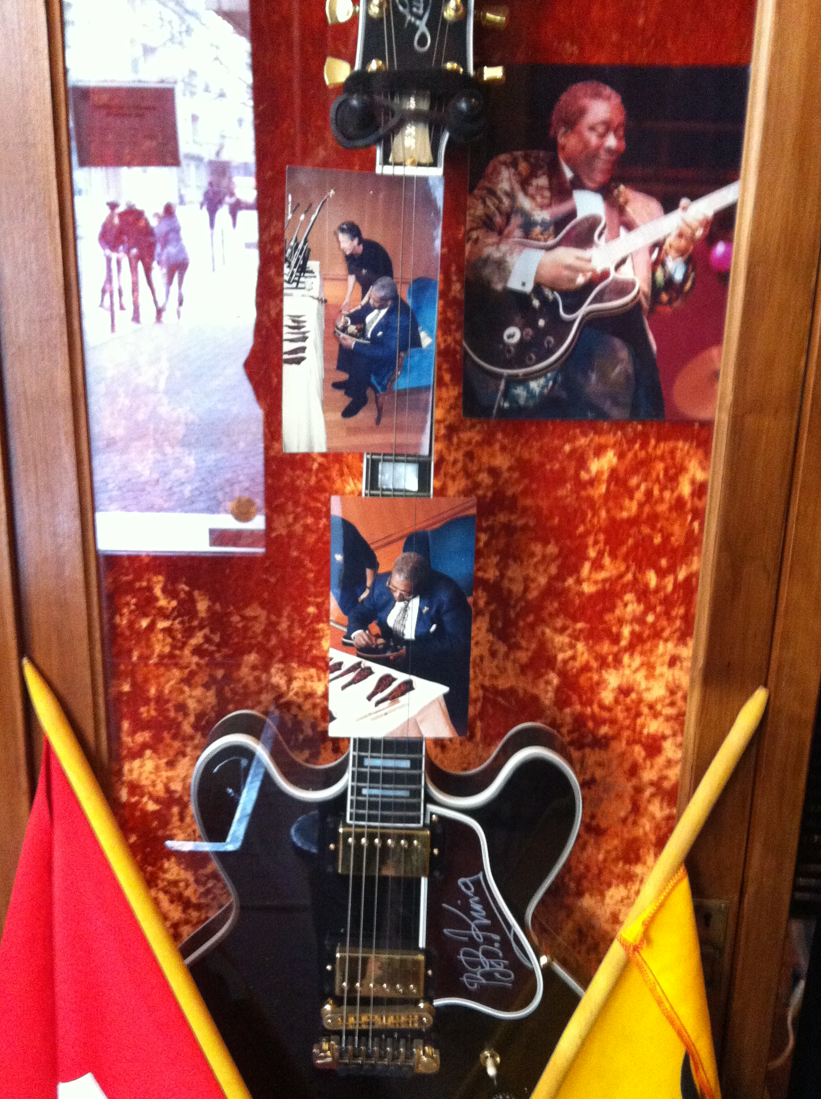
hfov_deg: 37.6
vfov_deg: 49.0
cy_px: 558
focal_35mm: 38
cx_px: 419
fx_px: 1205
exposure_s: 1/15
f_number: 2.8
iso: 500
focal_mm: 3.85
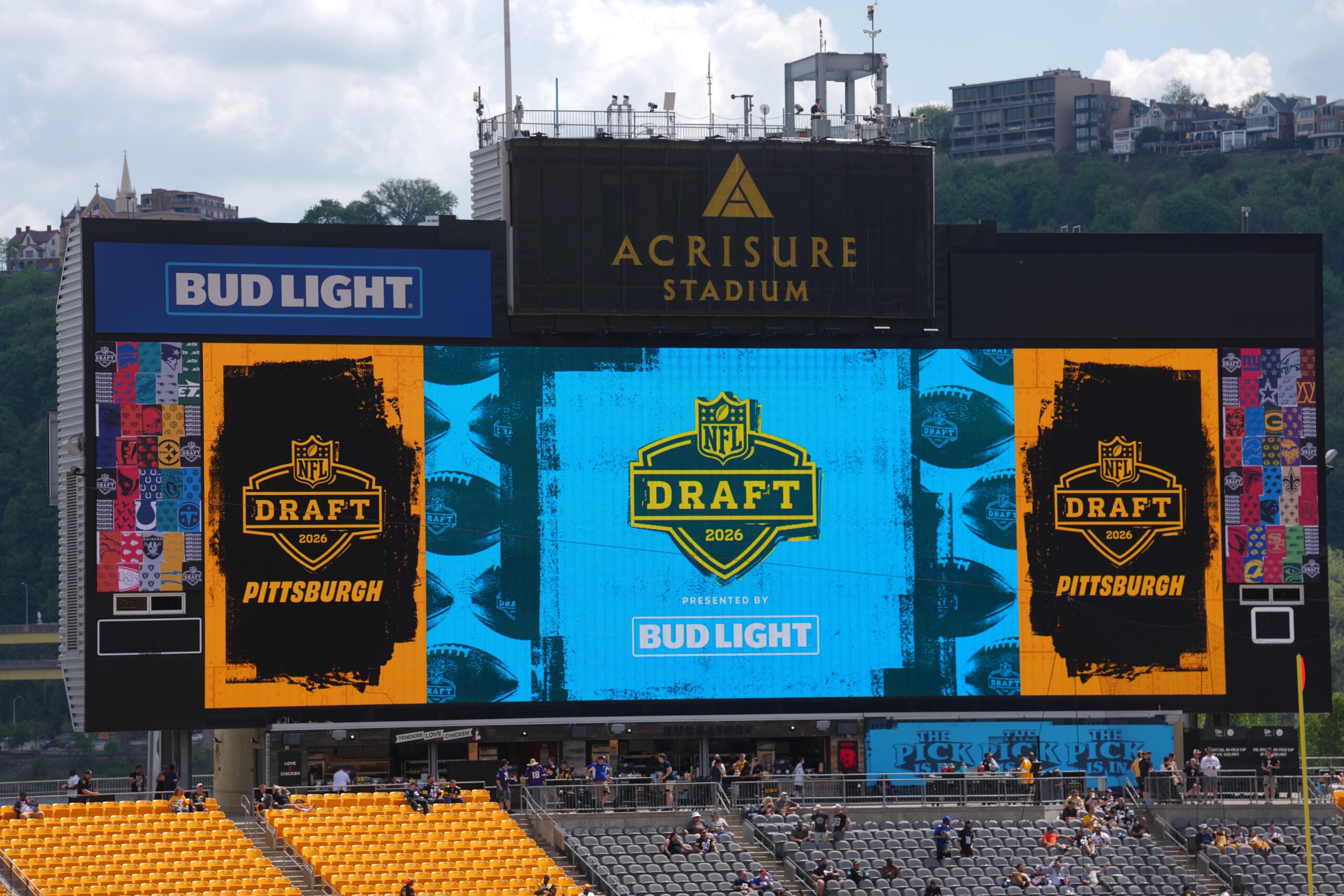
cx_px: 672
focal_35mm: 150
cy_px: 448
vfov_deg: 9.1
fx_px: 5600
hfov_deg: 13.7
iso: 64
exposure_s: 1/400
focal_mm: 150
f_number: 5.6
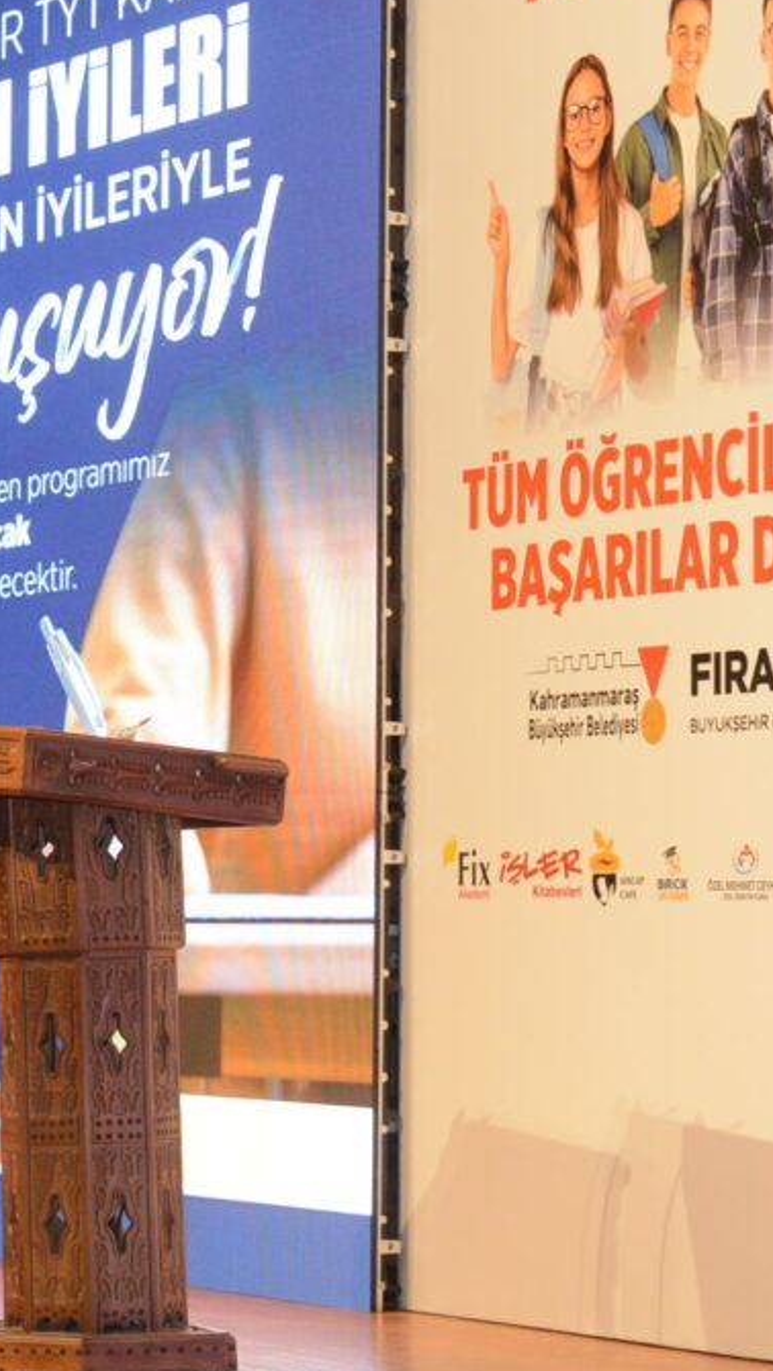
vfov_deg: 16.4
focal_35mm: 131
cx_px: -219
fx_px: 4768
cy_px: 592
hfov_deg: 9.1
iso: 4000
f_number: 5.6
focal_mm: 70
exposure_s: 1/100
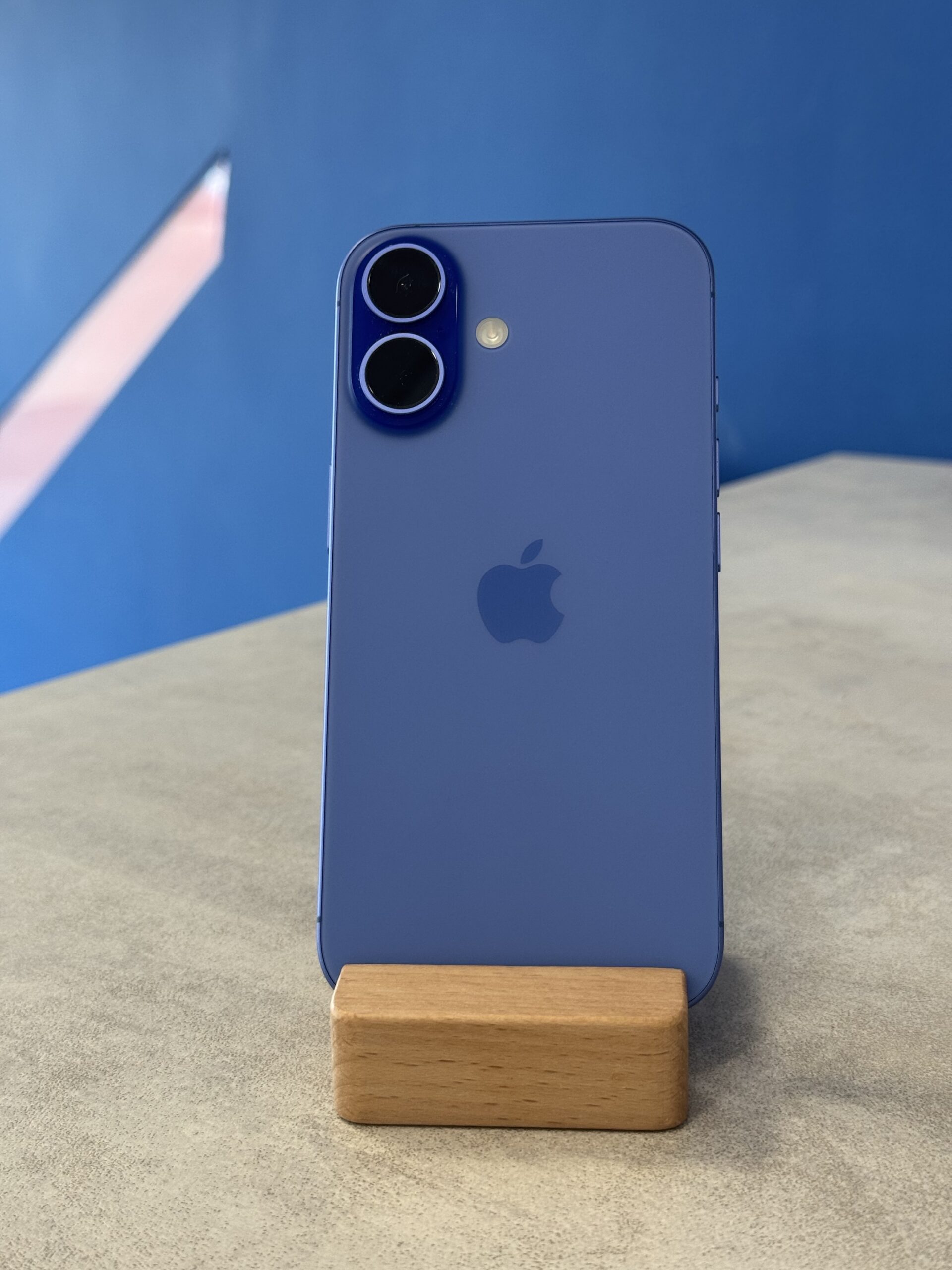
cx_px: 476
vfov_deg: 39.7
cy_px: 635
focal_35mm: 48
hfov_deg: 30.3
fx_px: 1760
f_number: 1.78
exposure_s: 1/100
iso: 100
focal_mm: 6.76
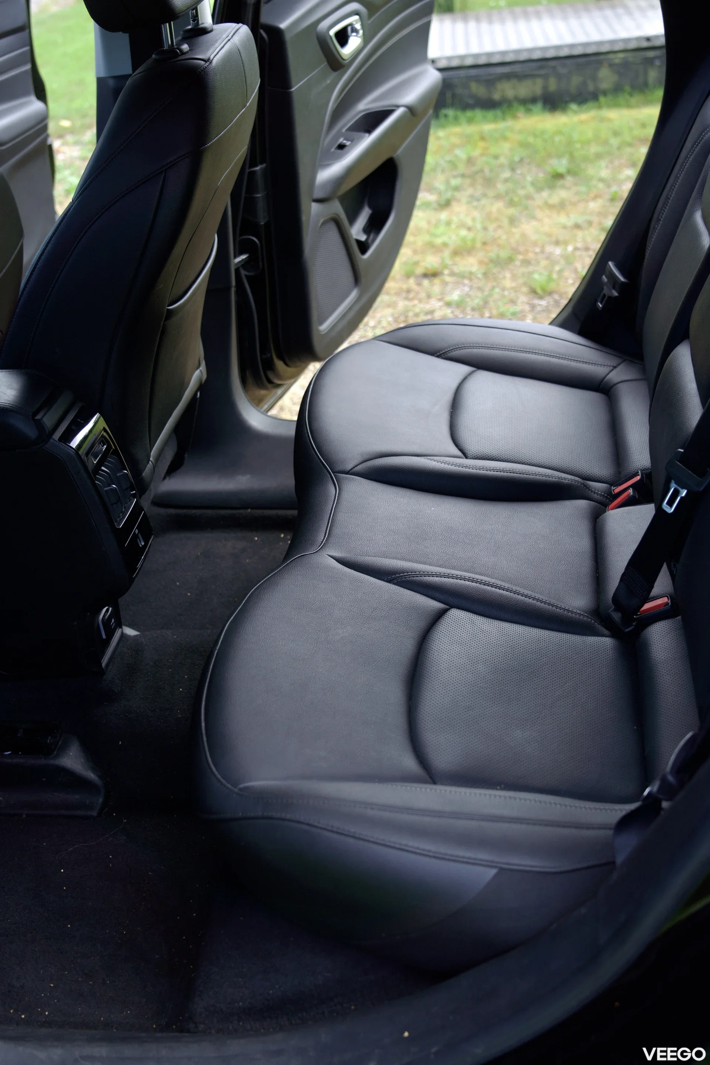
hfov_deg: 31.2
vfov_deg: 45.4
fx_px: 1272
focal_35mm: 43
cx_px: 355
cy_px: 532
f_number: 4
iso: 200
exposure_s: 1/320
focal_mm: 43
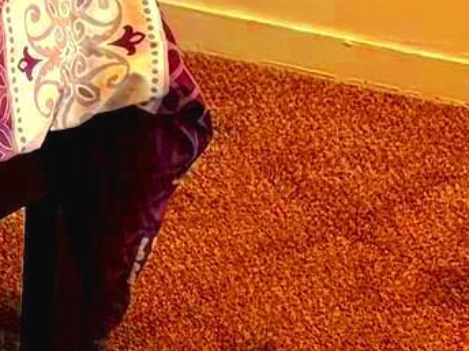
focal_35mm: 155
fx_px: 2100
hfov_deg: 11.4
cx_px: -495
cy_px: -329
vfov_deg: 9.1
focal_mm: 5.96
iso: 400
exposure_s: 1/60
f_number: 1.6
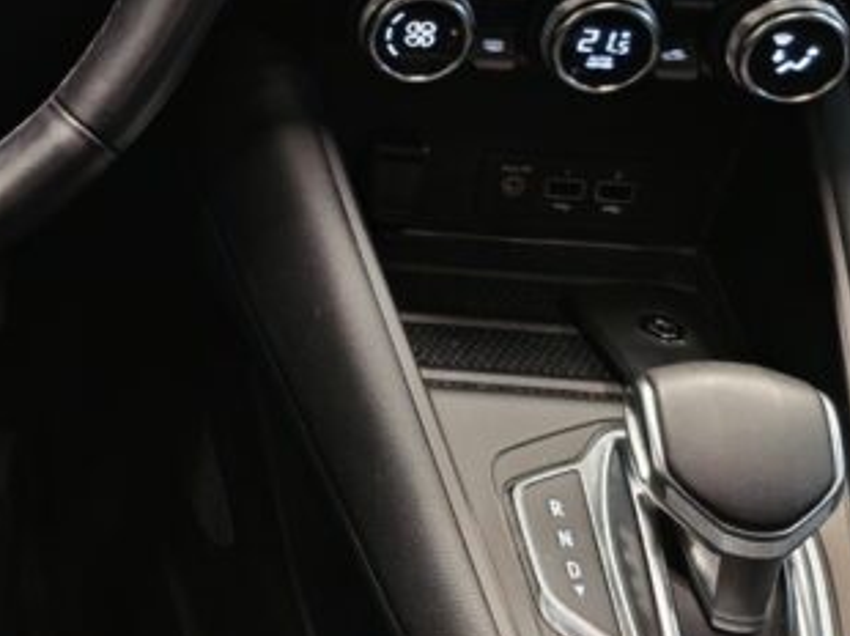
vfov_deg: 18.9
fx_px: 1865
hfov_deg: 22.9
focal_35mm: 76
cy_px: 16
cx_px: -247
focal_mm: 5.4
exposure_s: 1/50
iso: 250
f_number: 1.6
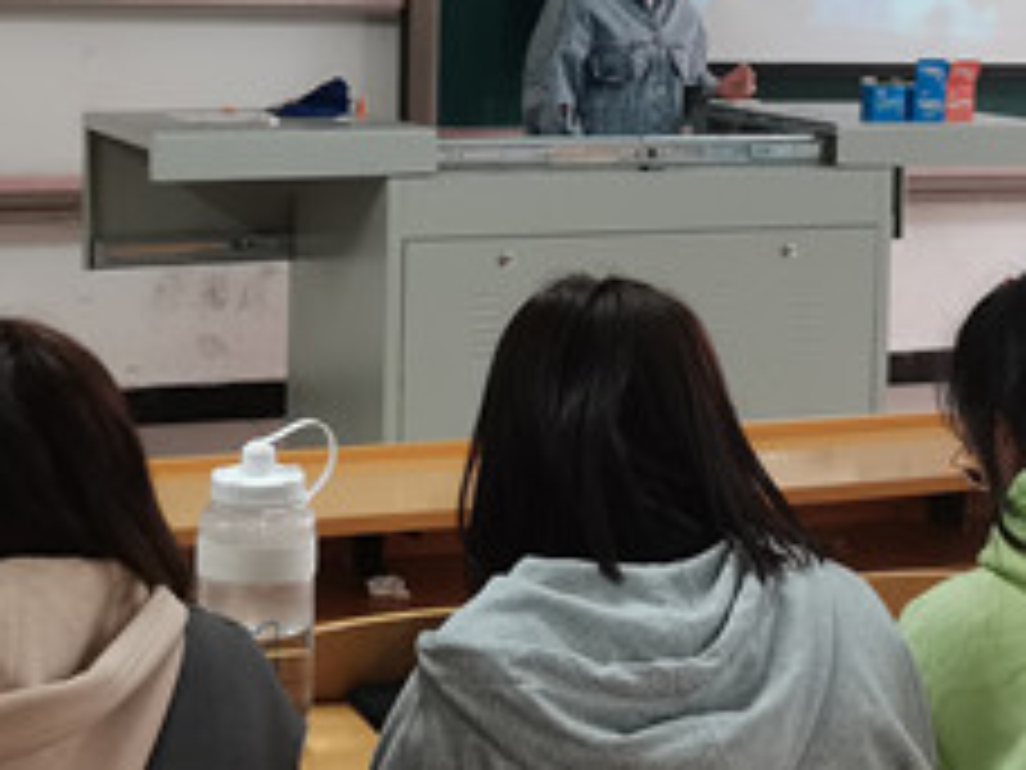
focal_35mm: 73
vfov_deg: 19.6
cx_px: 500
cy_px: 5
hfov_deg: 26.7
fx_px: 2164
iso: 250
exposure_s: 1/50
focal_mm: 5.58
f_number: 1.8
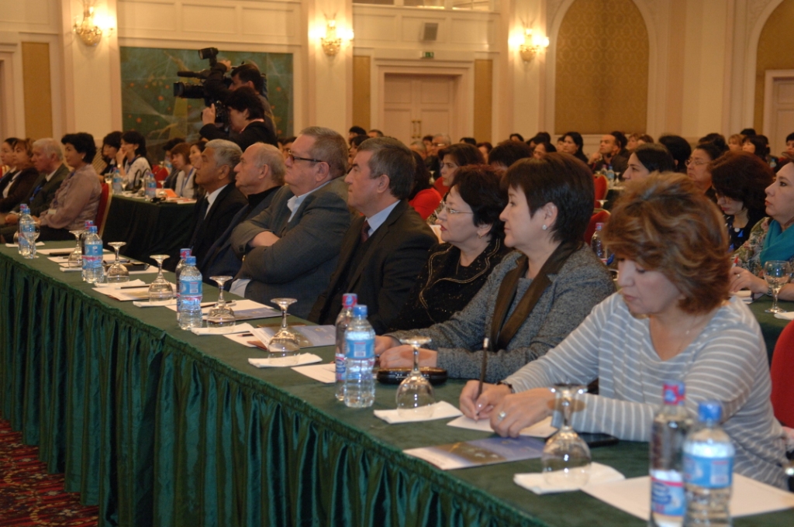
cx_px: 397
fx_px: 1156
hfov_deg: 37.9
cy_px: 264
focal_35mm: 52
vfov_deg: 25.7
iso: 800
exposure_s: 1/60
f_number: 3.5
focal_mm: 35
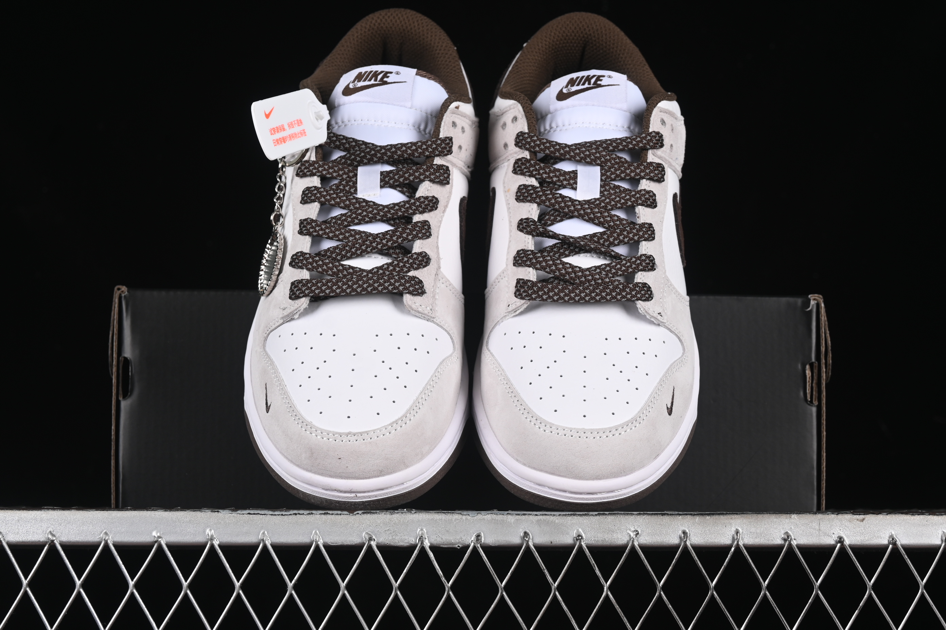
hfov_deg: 27.0
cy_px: 315
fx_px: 1971
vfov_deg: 18.2
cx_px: 473
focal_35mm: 75
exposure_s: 1/80
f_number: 8
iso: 160
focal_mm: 50
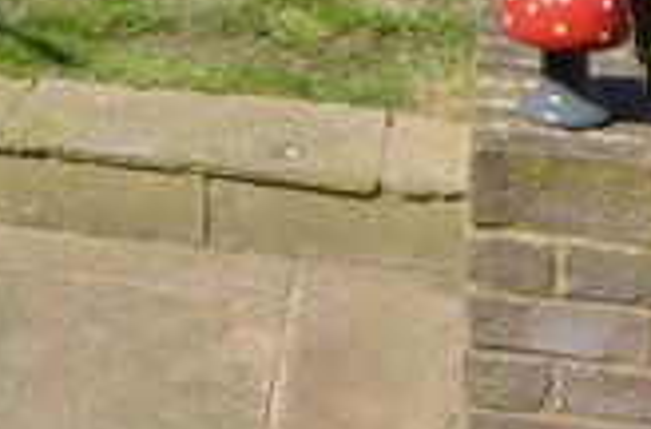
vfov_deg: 11.5
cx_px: -64
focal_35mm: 103
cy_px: -497
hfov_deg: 19.1
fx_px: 1858
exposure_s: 1/250
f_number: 8
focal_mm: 11
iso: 160
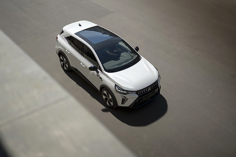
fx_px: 262
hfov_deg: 48.5
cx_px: 118
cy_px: 78
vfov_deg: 33.4
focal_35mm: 40
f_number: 2
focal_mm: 40
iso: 100
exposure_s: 1/8000
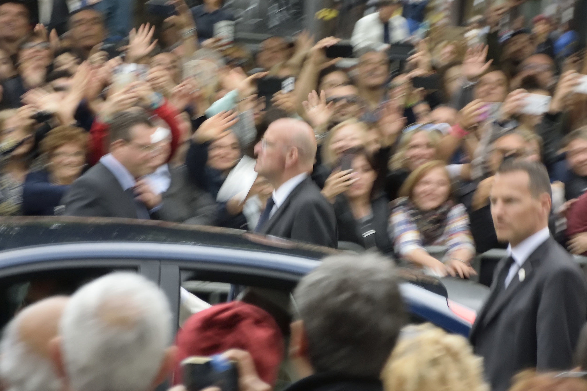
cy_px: 186
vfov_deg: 4.9
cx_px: 320
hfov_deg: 7.4
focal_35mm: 280
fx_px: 4565
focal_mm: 87.9
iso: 400
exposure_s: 1/40
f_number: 6.3
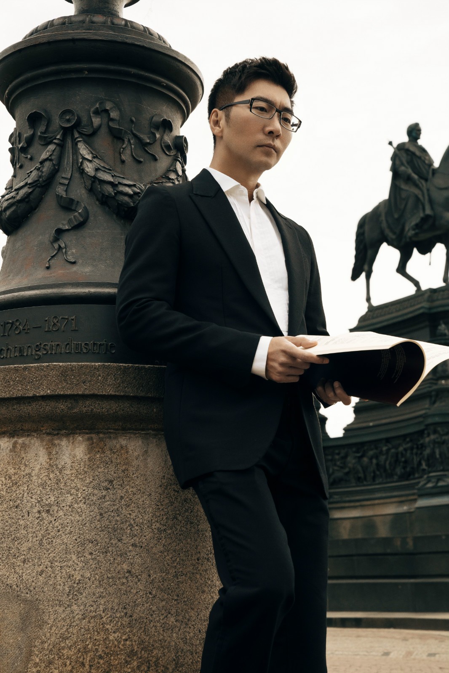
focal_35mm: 64
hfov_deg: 21.2
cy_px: 336
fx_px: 1198
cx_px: 224
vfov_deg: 31.4
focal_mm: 64
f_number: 8
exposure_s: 1/640
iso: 1250
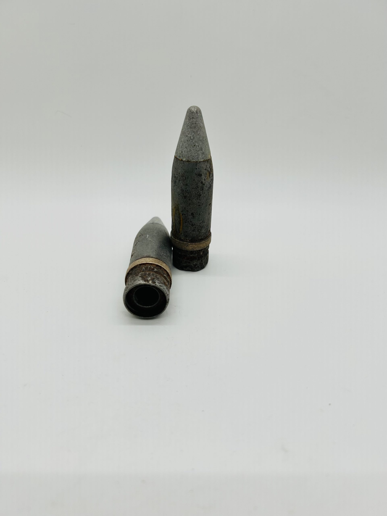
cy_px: 258
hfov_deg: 53.1
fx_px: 388
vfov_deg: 67.3
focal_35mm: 26
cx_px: 194
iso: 50
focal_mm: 5.7
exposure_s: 1/407
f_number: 1.5
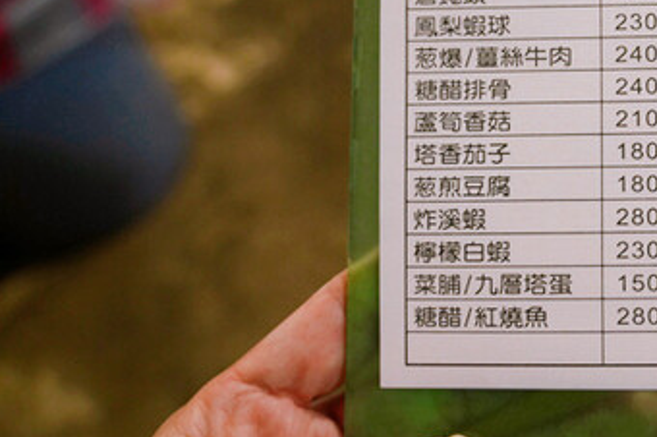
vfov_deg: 21.4
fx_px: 1094
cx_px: 744
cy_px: -48
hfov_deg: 29.7
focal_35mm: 60
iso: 640
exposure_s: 1/30
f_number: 4
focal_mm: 24
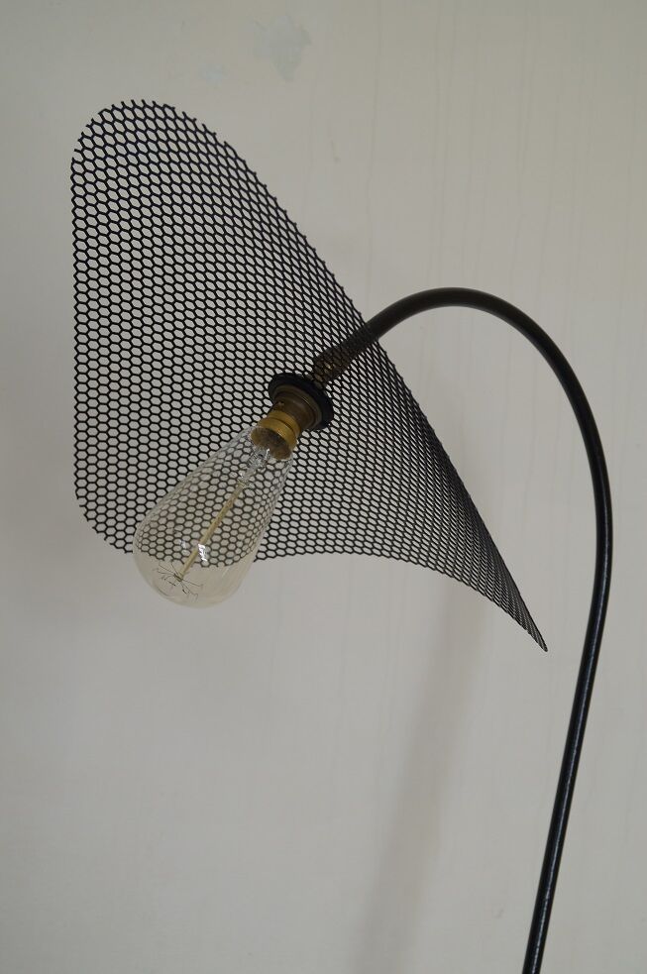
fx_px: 1216
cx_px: 324
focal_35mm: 45
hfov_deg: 29.8
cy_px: 487
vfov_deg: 43.6
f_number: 5.6
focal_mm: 30
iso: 250
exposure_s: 1/60
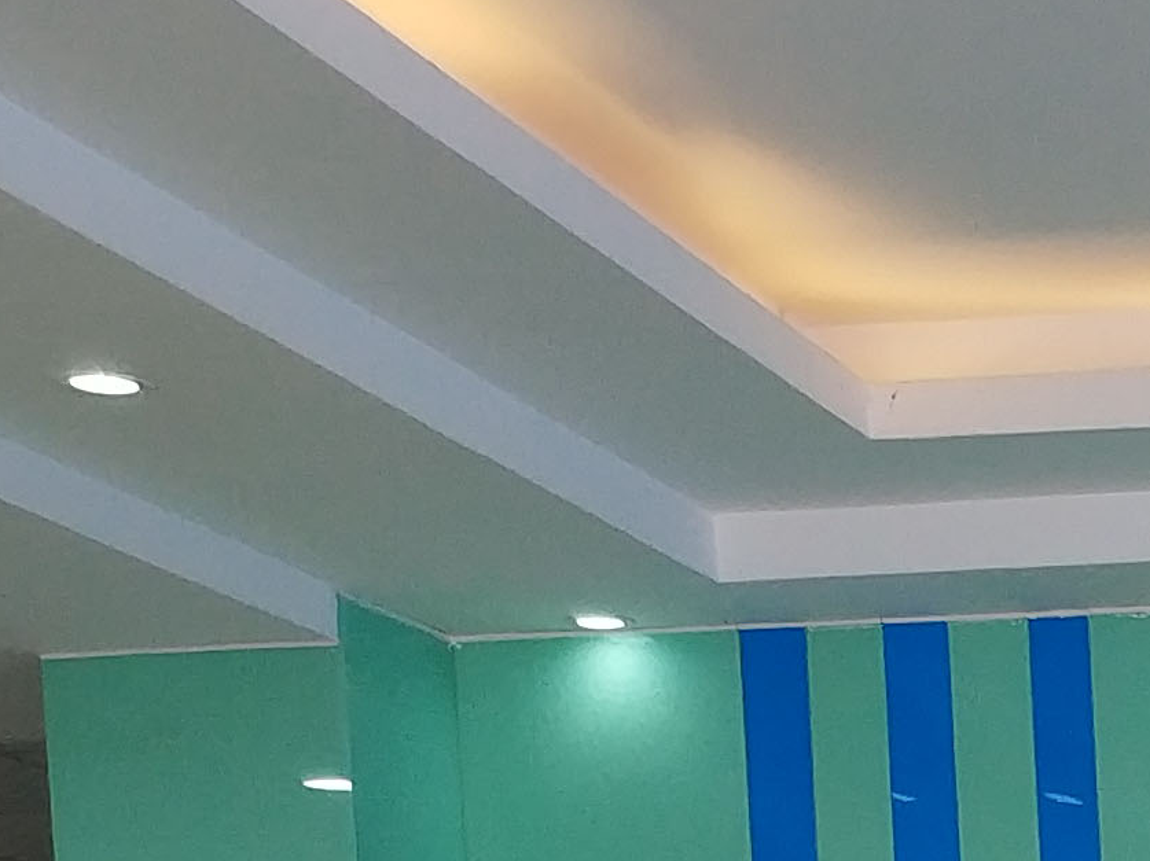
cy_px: 2032
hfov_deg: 12.0
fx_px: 5081
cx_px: 1973
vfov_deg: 8.8
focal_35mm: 153
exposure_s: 1/50
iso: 142
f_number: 2
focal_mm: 4.5
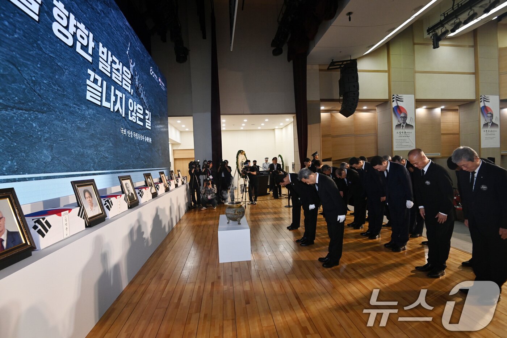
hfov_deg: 96.7
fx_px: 225
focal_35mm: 16
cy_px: 169
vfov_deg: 73.7
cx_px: 254
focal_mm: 16
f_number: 5.6
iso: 1600
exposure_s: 1/250
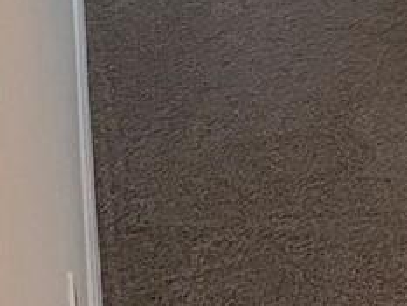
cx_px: 741
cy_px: -500
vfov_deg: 11.6
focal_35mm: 96
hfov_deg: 16.8
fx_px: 1129
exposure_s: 1/60
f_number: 2.2
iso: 200
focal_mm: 2.22
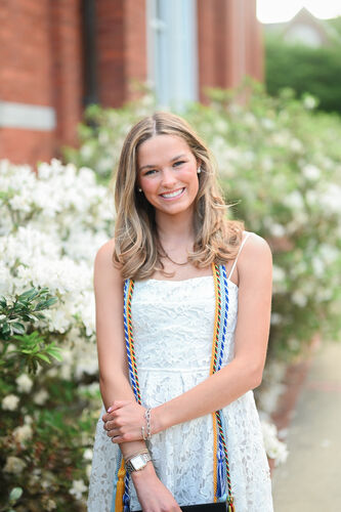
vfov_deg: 39.6
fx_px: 711
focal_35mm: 50
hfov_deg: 27.0
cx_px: 170
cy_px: 256
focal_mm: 50
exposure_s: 1/500
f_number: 1.2
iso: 100
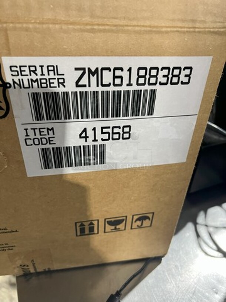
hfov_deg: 53.1
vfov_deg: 67.3
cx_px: 113
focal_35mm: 26
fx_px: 226
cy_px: 151
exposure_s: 1/60
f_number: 1.5
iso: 250
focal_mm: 5.7
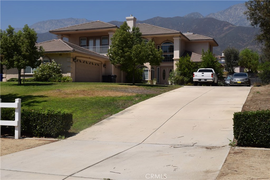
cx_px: 135
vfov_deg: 30.9
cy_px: 90
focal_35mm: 44
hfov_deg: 45.0
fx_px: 326
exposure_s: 1/200
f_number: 13
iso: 100
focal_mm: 29
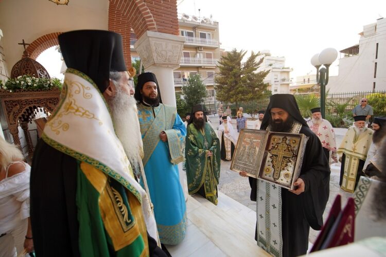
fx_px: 161
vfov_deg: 77.3
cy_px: 128
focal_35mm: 15
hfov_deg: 100.4
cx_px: 193
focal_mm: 15
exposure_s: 1/250
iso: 320
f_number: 4.5
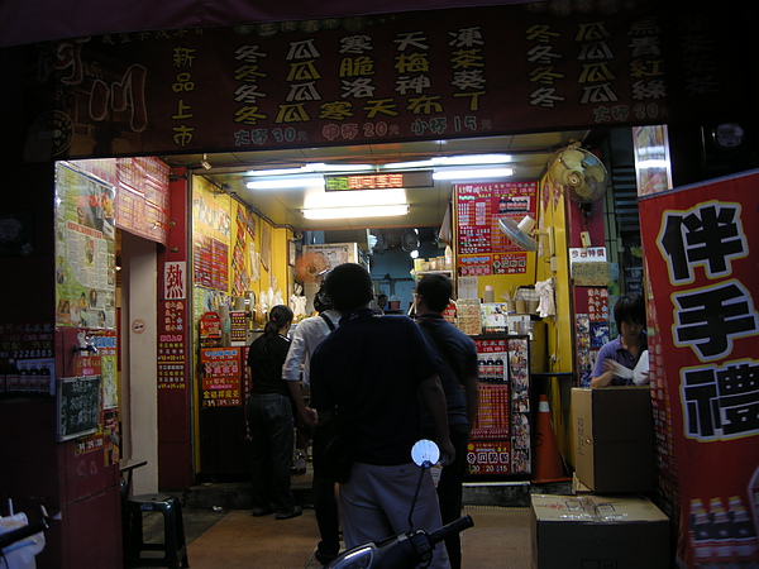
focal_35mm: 35
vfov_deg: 40.7
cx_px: 380
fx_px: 767
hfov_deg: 52.6
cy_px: 284
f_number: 2.7
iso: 64
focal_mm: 7.5
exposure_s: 1/9.3
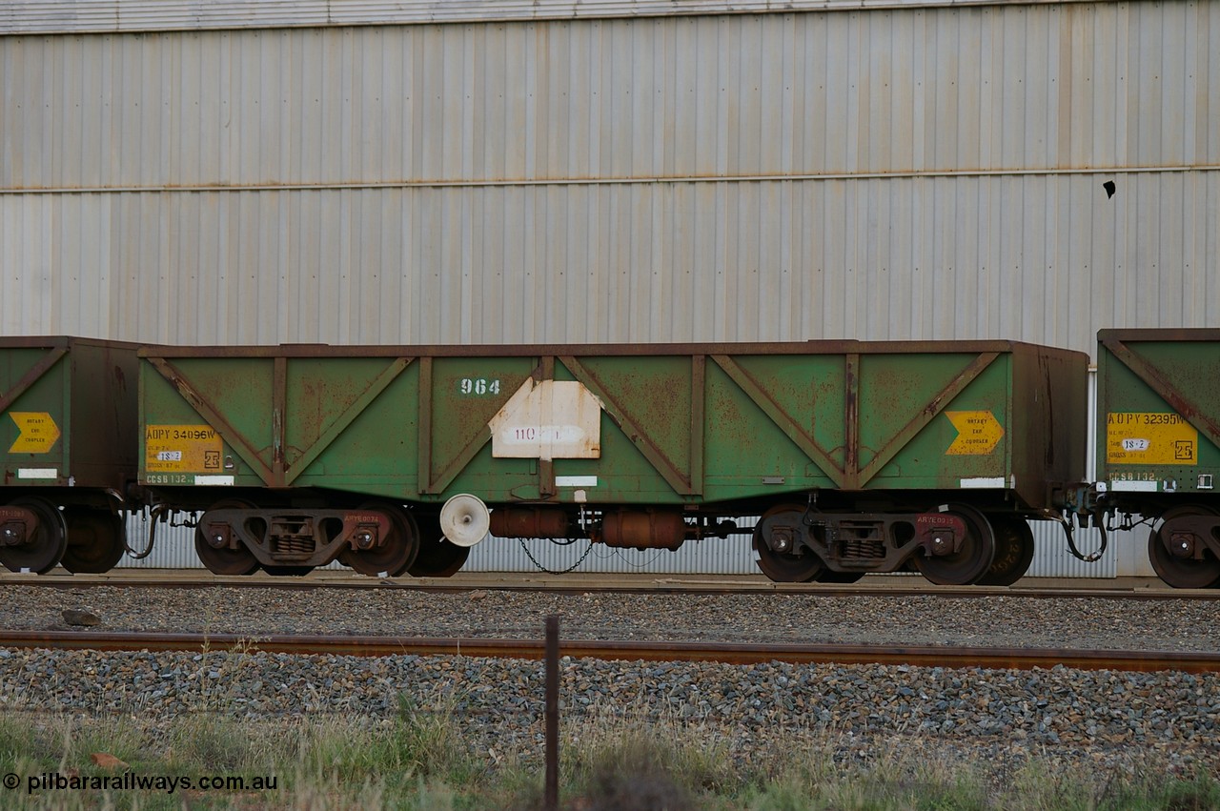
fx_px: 4723
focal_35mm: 140
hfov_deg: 14.7
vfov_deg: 9.8
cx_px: 610
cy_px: 406
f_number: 4.5
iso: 200
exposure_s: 1/180
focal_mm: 93
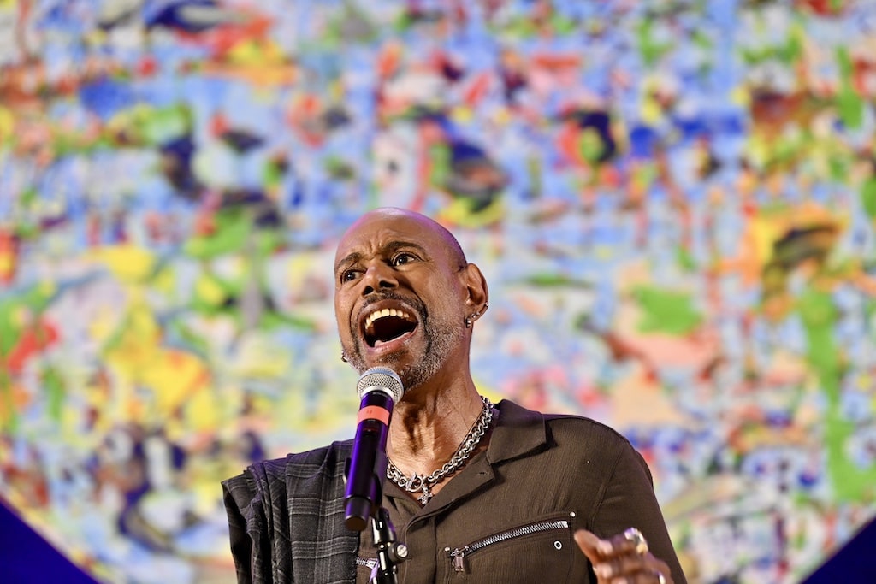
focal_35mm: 200
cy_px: 292
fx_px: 4867
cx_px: 438
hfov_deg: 10.3
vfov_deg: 6.9
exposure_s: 1/100
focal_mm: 200
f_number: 4
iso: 2000
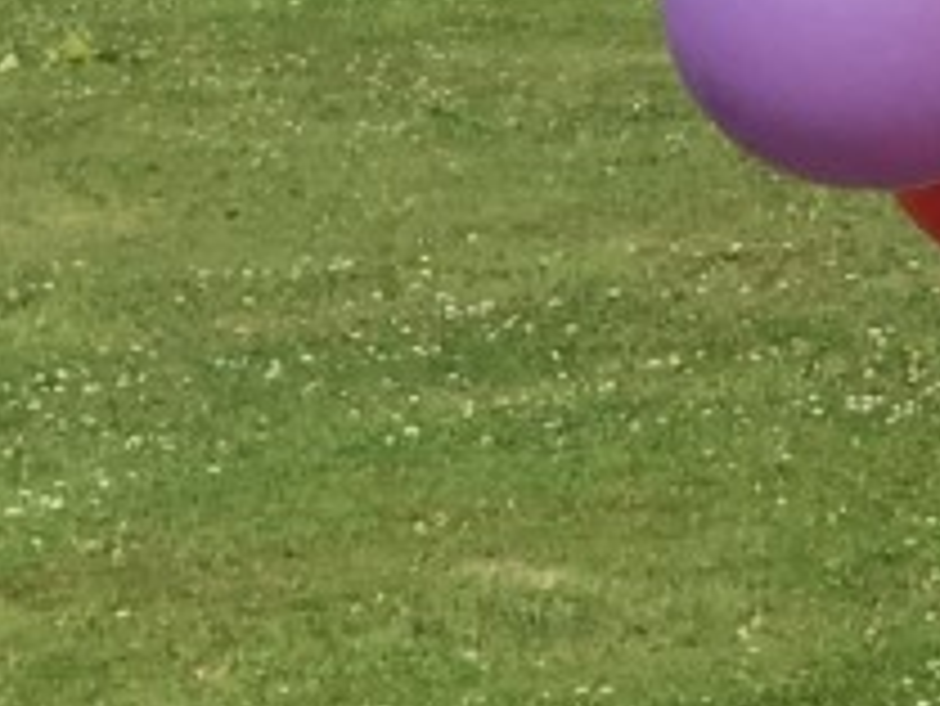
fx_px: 5434
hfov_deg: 7.9
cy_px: 499
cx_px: 3184
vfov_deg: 7.4
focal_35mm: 200
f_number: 2.2
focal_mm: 4.15
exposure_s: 1/1099
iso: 25
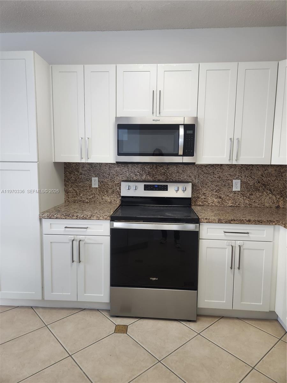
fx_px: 254
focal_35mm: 23
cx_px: 144
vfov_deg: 73.9
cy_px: 192
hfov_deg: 58.9
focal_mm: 5.4
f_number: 1.8
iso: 100
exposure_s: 1/120
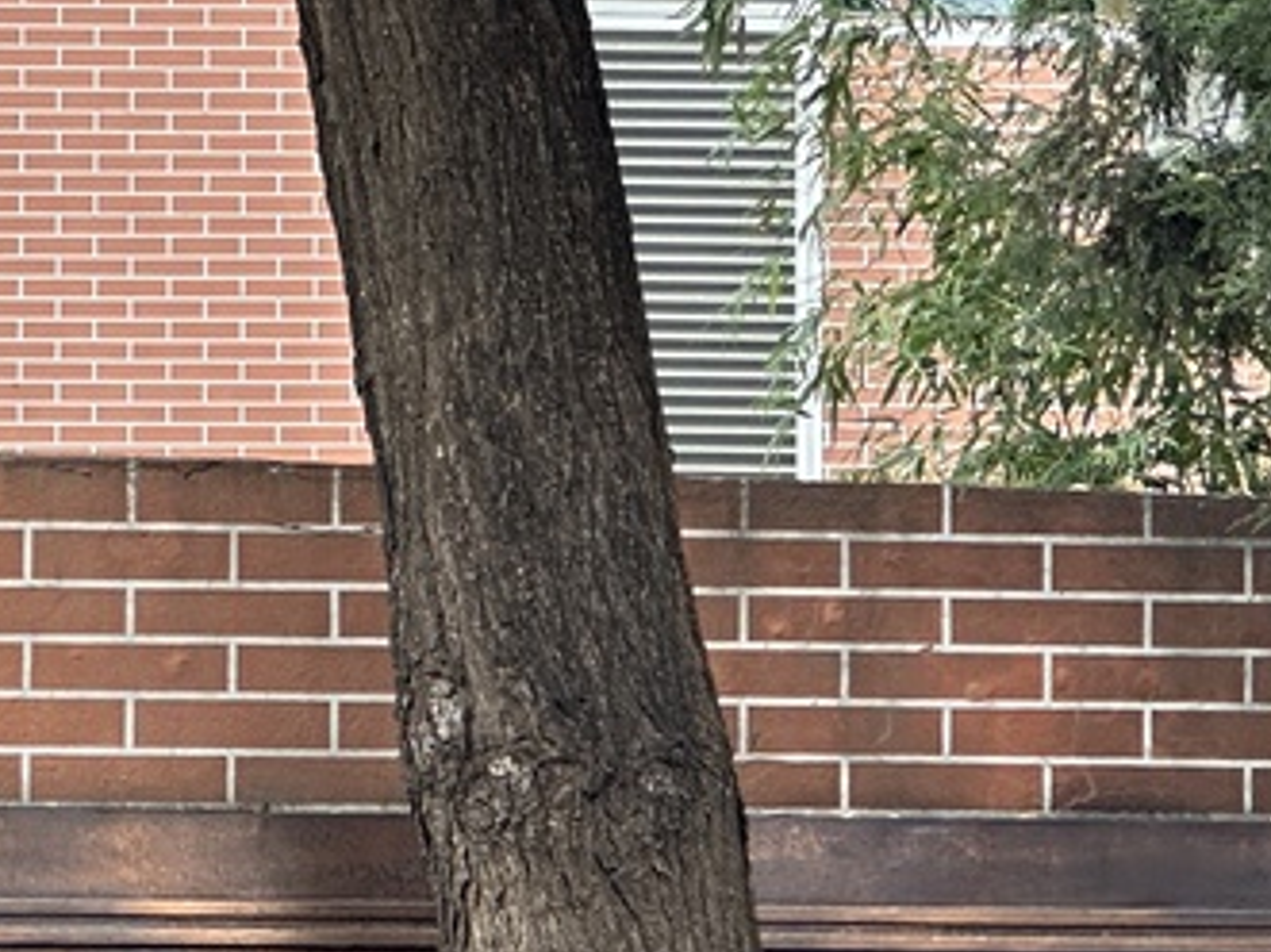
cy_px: 1040
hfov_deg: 7.1
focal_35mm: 279
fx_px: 10240
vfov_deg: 5.3
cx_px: 407
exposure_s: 1/99
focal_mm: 9
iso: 80
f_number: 2.8
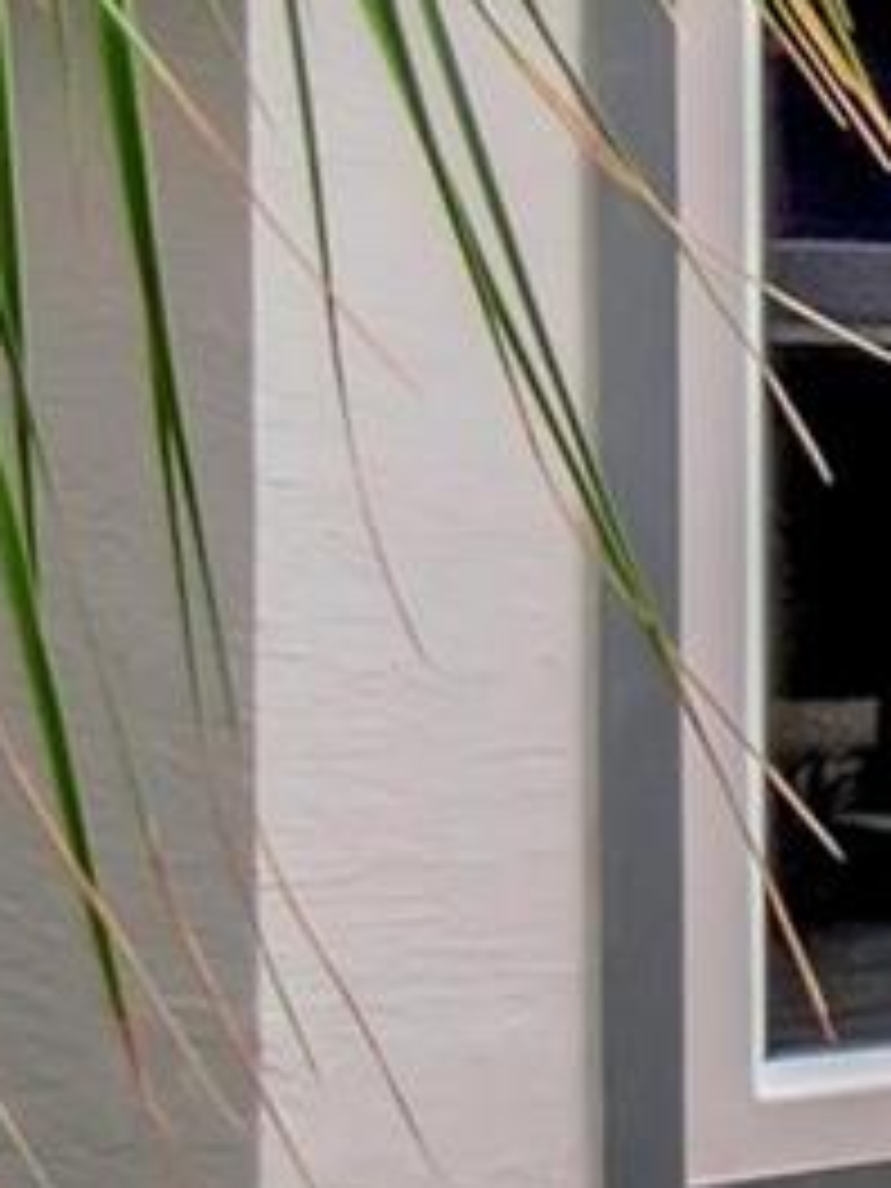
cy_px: 610
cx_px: 4563
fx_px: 3844
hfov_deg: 6.2
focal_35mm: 112
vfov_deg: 17.6
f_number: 8
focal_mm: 10
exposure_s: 1/500
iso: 500
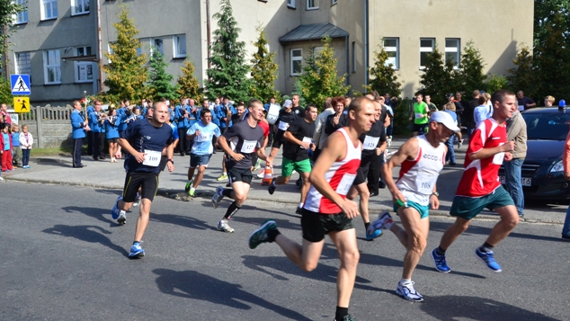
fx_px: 574
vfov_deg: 31.2
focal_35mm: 38
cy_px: 156
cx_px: 285
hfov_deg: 52.8
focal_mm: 24
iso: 800
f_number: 20
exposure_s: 1/320
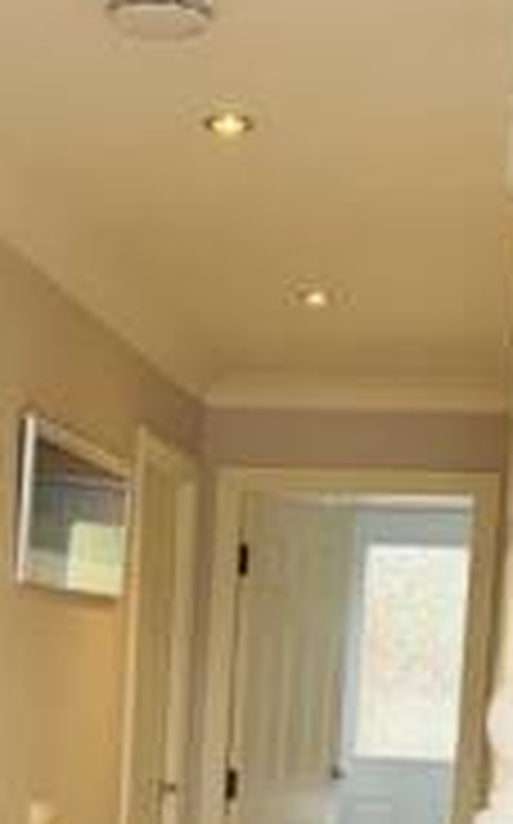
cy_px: 790
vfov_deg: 24.6
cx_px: 155
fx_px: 1816
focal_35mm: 81
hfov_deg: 16.0
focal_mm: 6.76
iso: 50
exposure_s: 1/122
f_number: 1.78
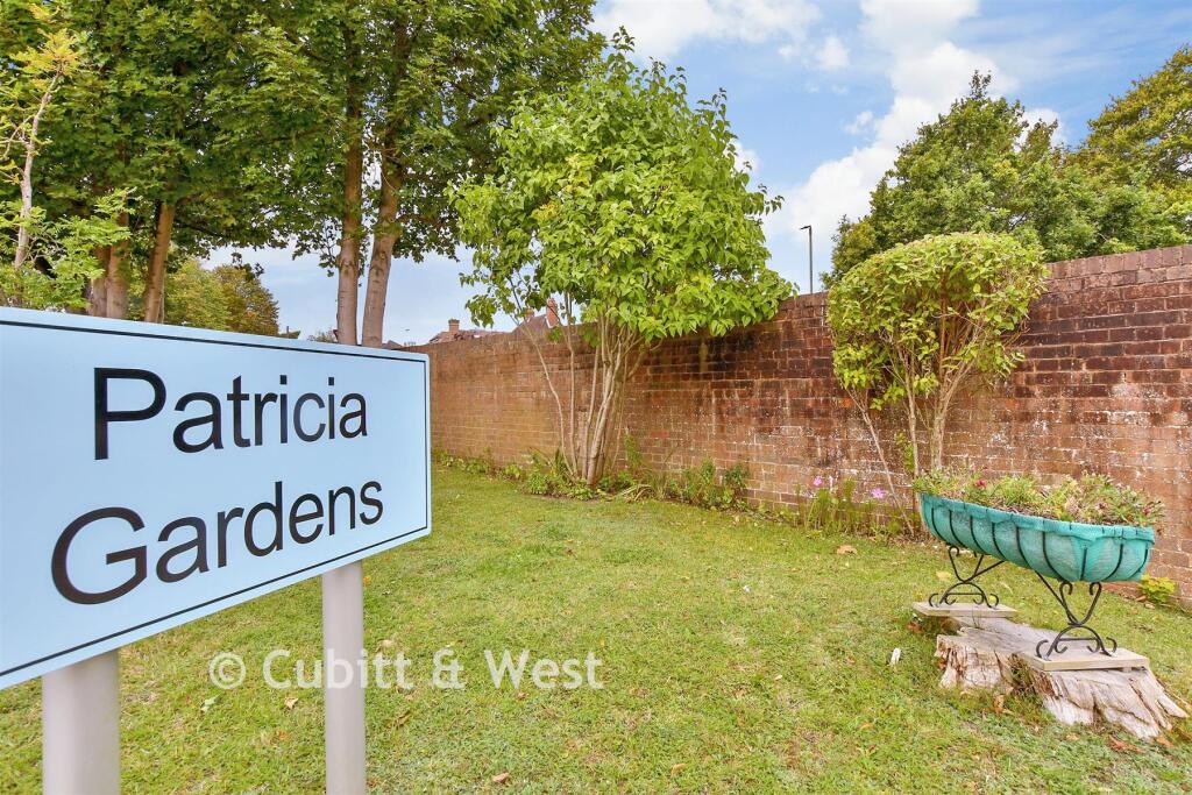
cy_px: 398
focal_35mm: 17
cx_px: 596
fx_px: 563
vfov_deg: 70.5
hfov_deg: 93.3
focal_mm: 11.5
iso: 160
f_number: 8
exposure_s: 1/40
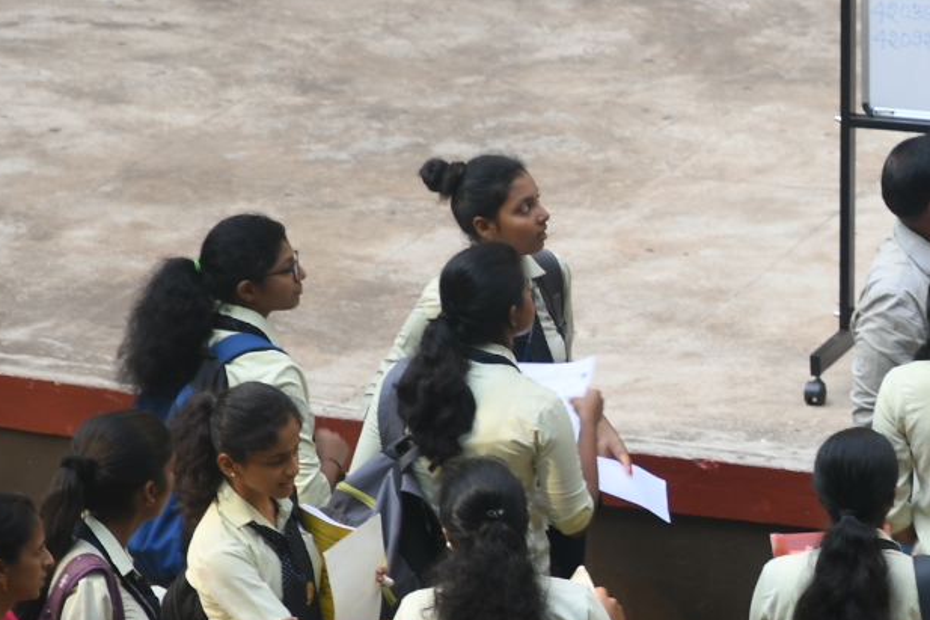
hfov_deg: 6.5
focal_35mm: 315
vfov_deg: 4.4
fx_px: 8135
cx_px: 1078
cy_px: 341
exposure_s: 1/125
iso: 125
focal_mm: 80
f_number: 4
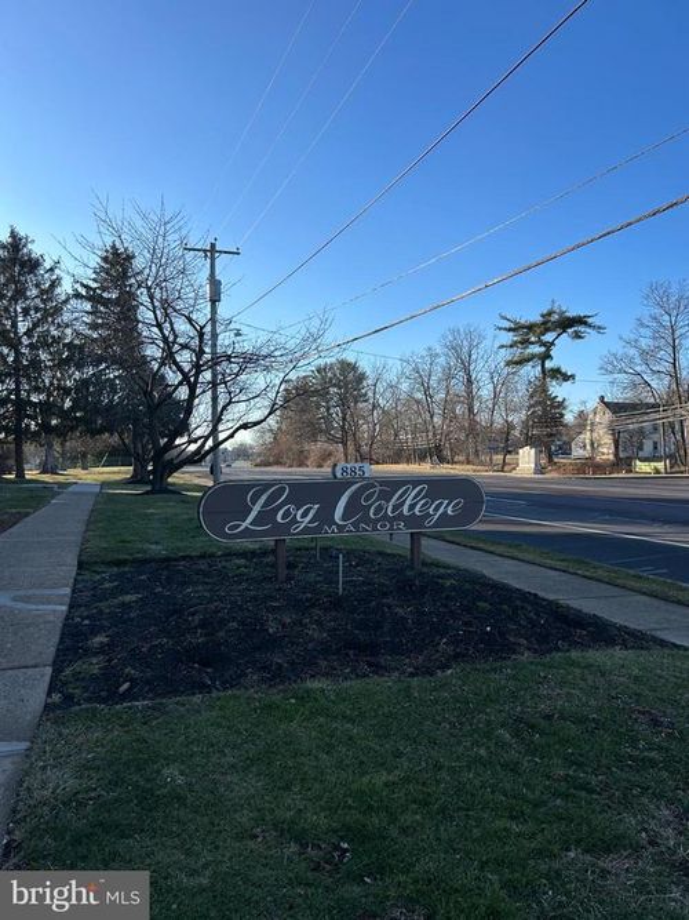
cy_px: 460
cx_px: 344
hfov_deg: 53.0
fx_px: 690
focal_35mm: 26
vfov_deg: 67.3
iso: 50
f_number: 1.5
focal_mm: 5.7
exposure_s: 1/2457
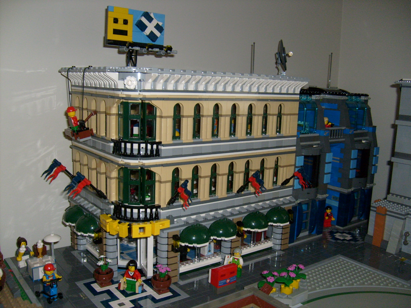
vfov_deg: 40.7
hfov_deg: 52.6
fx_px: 416
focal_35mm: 35
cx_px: 206
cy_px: 154
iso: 100
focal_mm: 5.8
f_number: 2.8
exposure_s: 1/45
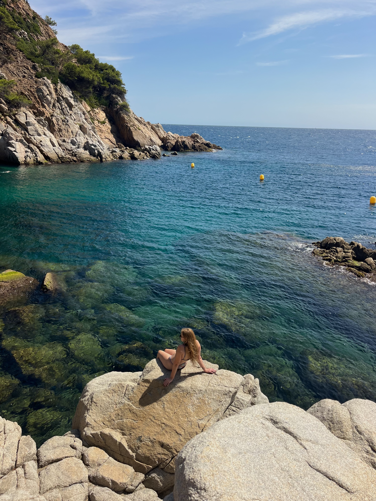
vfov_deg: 67.3
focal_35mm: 26
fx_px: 377
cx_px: 188
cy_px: 250
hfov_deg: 53.1
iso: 50
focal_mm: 5.1
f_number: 1.6
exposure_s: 1/3215
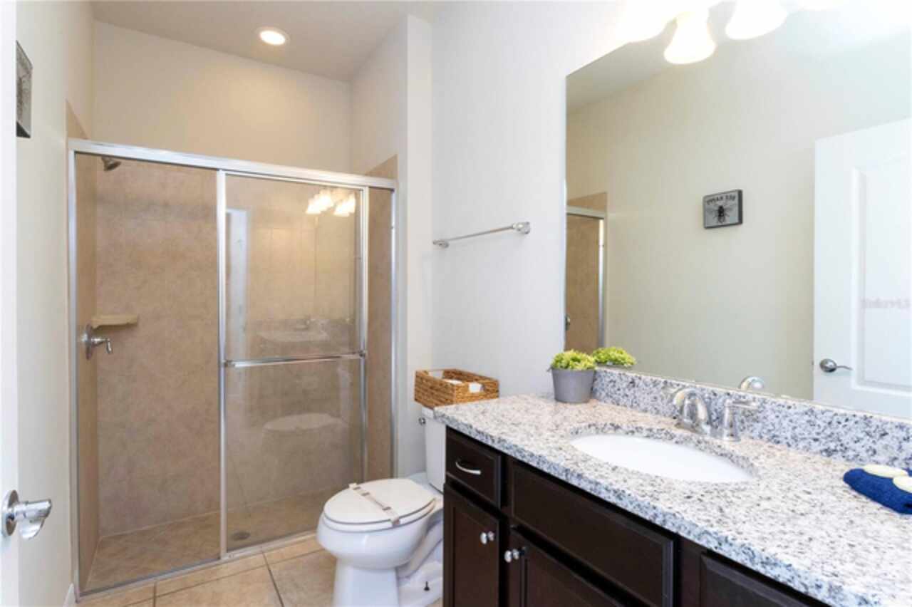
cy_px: 304
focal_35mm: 17
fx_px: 430
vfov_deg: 70.4
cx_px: 456
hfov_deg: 93.3
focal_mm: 17
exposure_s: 1/20
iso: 1250
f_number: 16
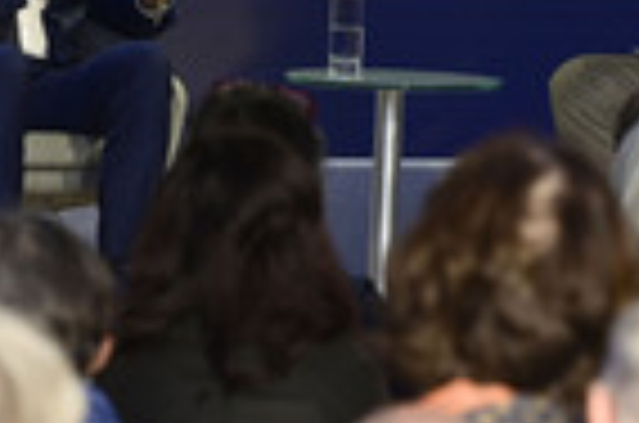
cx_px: 389
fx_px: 7899
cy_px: -99
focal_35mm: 446
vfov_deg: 3.1
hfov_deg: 4.6
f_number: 5
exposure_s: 1/320
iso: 200
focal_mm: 140
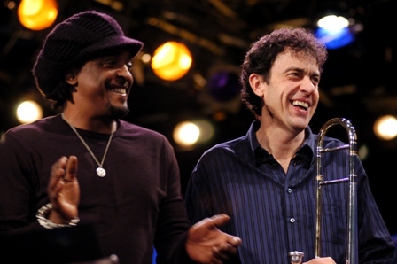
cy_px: 132
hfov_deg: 12.2
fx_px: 1851
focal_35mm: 168
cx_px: 198
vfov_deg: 8.2
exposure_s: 1/80
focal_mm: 112
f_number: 2.8
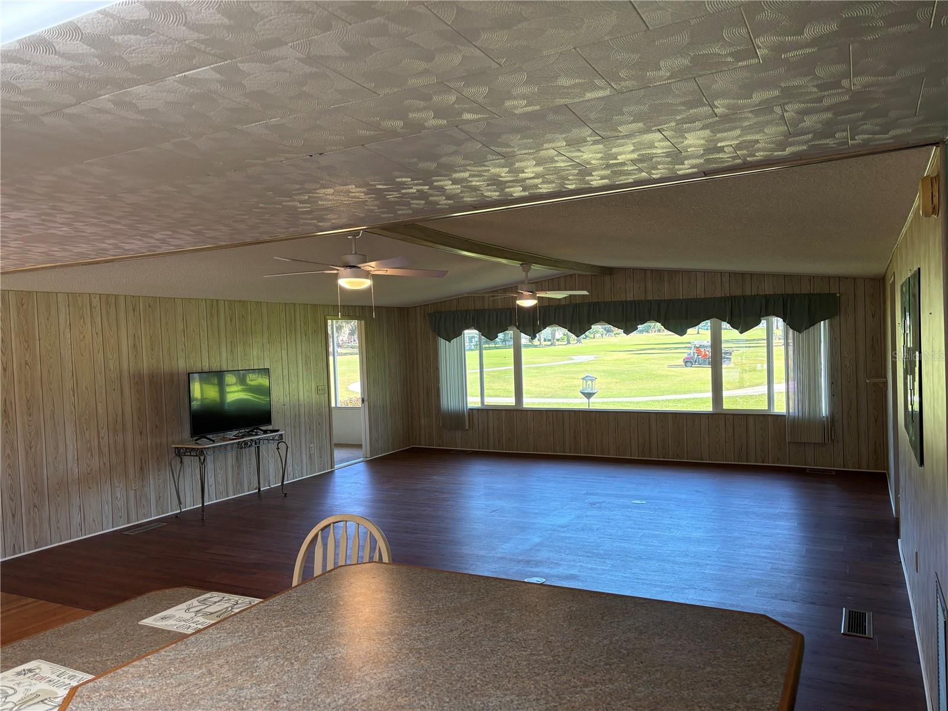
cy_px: 356
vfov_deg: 53.1
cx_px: 474
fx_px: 712
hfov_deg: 67.3
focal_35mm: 26
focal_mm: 5.96
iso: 125
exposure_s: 1/162
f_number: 1.6
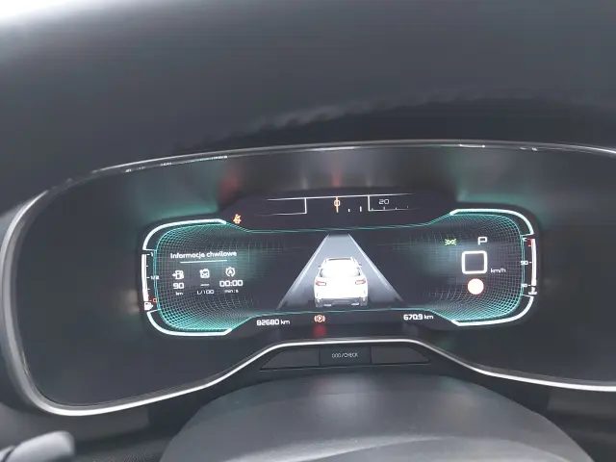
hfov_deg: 60.0
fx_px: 534
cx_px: 308
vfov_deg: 46.8
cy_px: 231
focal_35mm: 30
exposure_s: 1/50
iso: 200
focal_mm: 4.6
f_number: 1.8
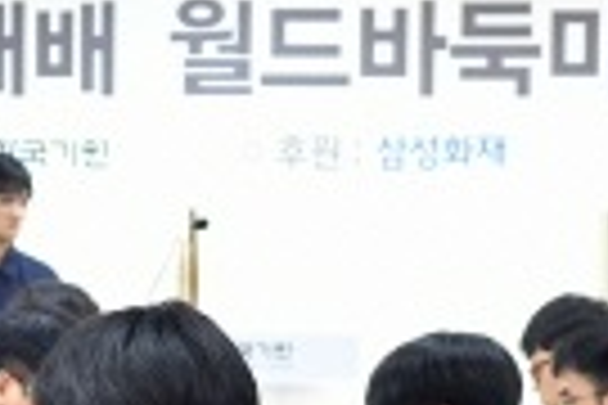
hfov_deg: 8.3
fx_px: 4205
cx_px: 158
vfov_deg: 5.5
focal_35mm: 249
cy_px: 430
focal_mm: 38
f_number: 6.3
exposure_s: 1/160
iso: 1250
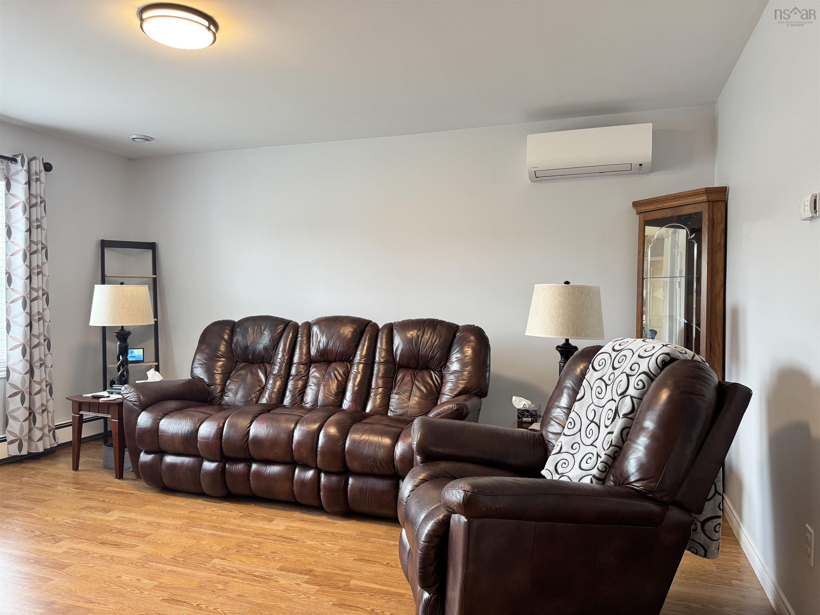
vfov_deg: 56.8
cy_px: 308
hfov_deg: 71.6
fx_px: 569
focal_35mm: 24
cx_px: 410
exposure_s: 1/60
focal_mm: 6.76
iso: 160
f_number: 1.78
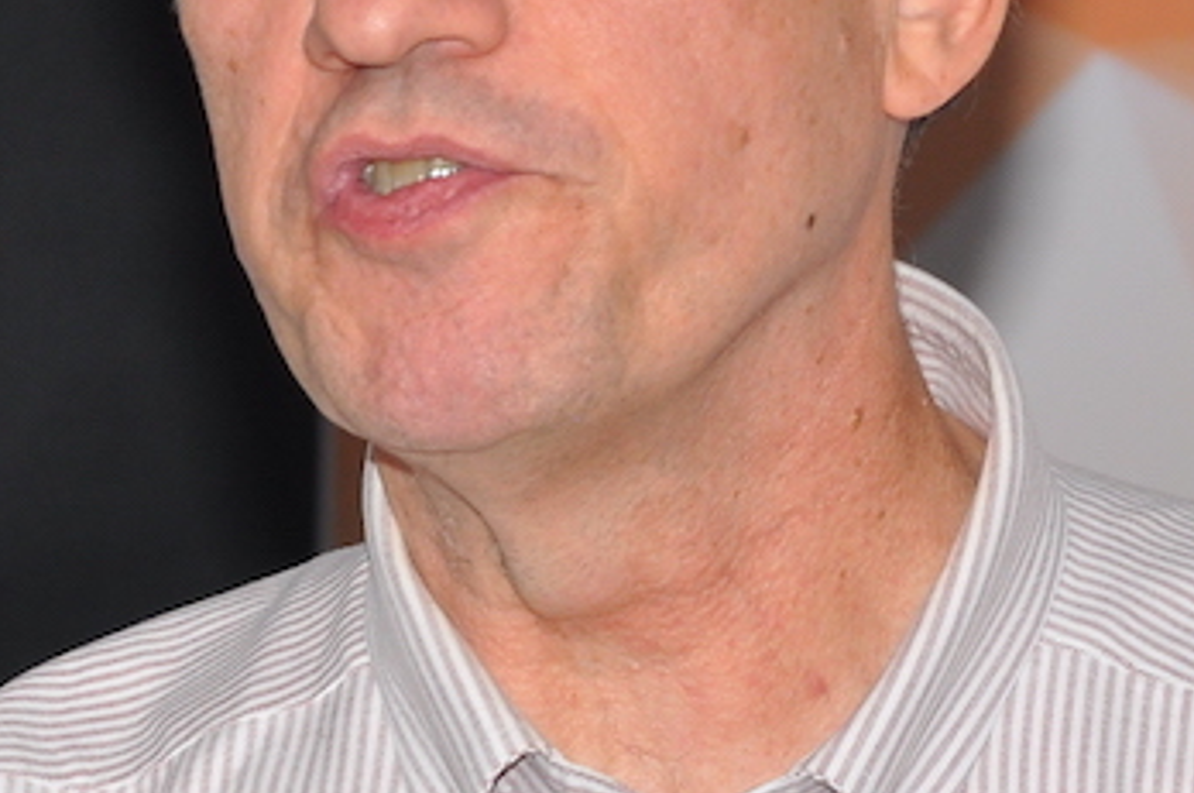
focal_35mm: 543
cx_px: 449
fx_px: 17975
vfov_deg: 2.5
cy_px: 211
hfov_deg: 3.8
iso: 320
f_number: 5.6
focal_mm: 105
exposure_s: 1/100
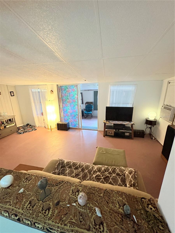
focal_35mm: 14
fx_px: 94
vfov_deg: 102.1
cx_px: 88
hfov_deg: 85.7
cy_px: 116
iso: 640
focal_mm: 2.22
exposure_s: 1/40
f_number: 2.2
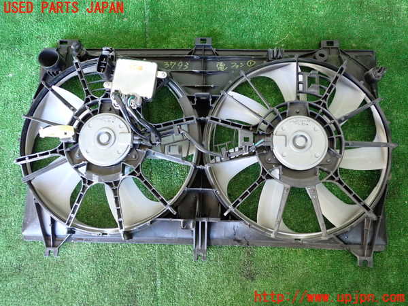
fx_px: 354
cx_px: 204
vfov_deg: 46.8
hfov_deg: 60.0
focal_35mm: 30
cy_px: 153
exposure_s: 1/30
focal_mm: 5.4
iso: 400
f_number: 2.3
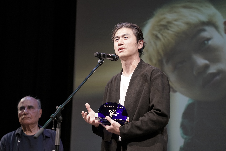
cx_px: 113
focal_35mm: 130
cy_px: 76
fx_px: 816
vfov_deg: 10.6
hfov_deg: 15.8
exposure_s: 1/80
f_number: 5
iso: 2000
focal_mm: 130
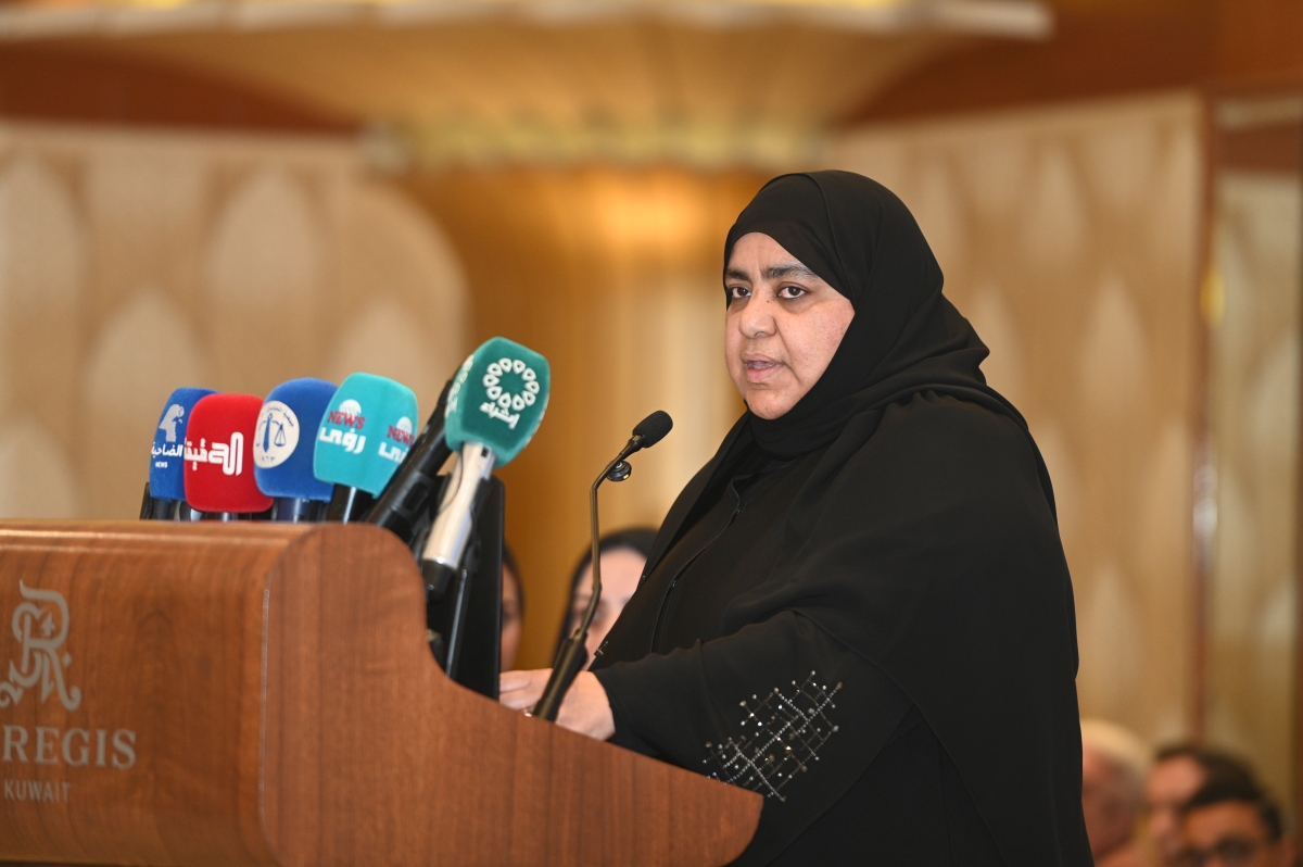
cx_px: 652
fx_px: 7233
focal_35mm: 200
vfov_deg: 6.9
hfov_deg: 10.3
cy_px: 434
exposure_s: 1/200
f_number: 2.8
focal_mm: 200
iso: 800
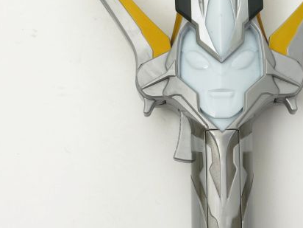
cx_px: 220
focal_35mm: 101
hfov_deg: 19.3
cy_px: 85
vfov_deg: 14.6
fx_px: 884
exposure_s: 1/218
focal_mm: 5.96
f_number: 1.6
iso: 32
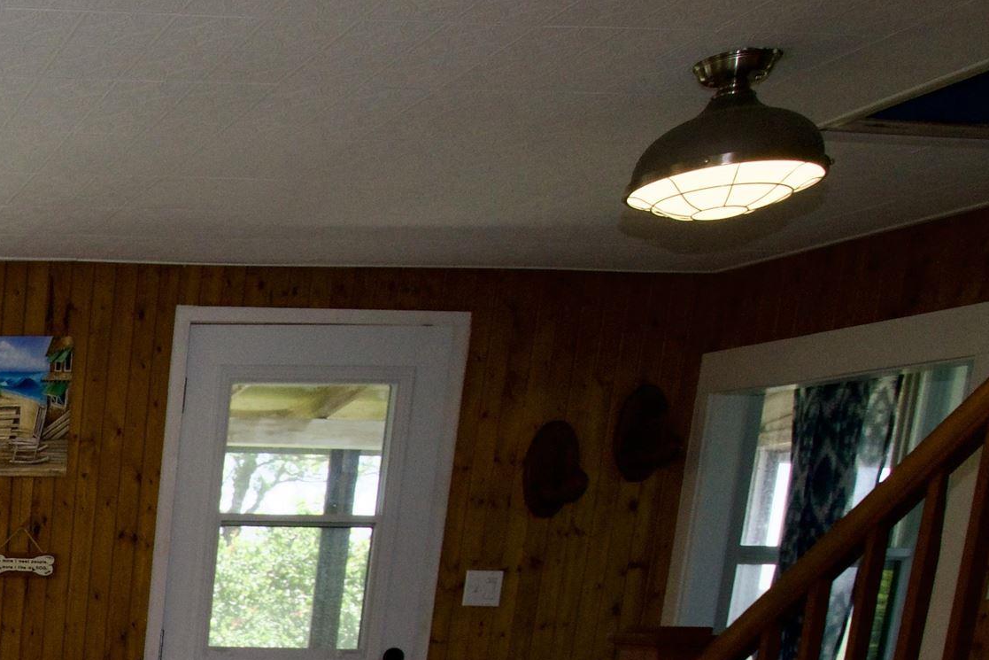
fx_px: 1247
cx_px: -336
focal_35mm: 45
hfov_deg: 31.7
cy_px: 820
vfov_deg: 26.0
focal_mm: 11
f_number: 7.1
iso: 500
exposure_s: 1/160
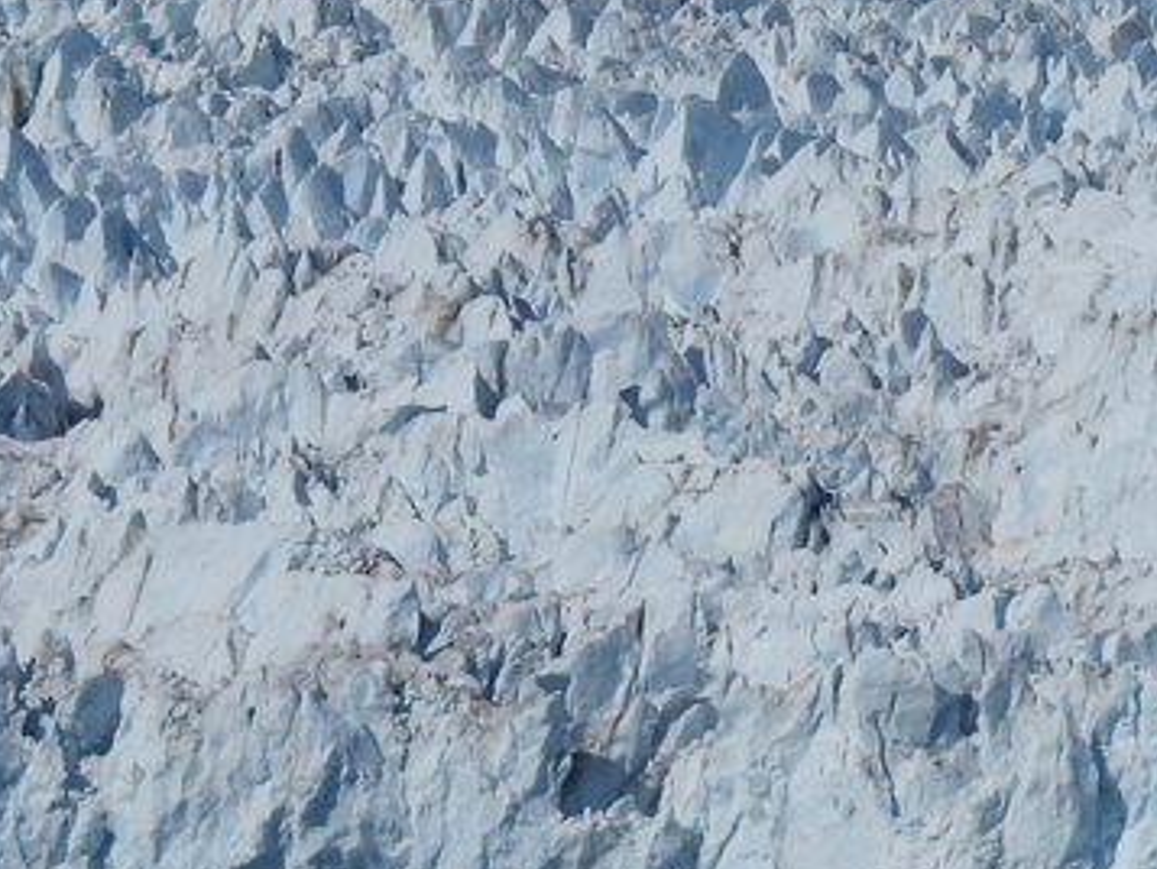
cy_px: 525
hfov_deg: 2.3
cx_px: 1316
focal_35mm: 860
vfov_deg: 1.7
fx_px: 28754
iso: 100
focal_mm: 42.8
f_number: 6.3
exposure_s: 1/1600
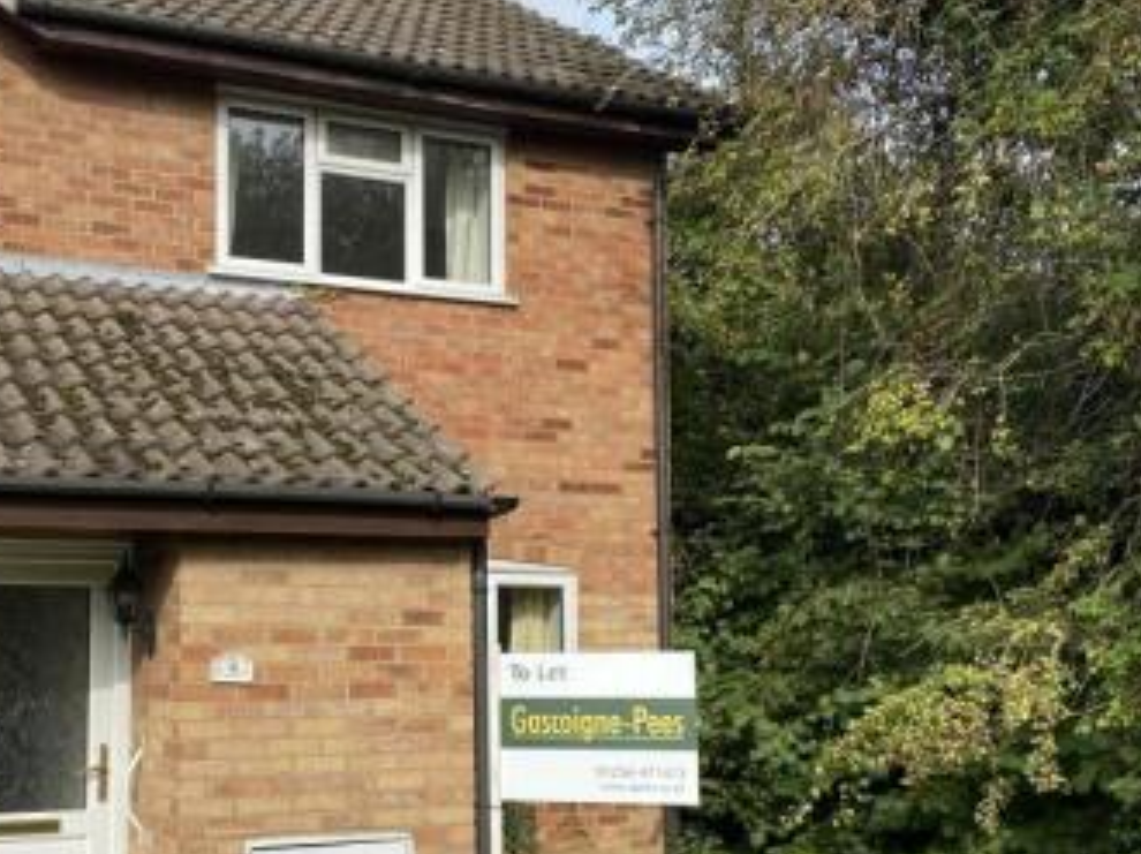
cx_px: 403
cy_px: 531
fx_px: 1515
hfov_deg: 40.9
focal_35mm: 46
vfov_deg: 31.3
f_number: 1.8
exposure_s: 1/1274
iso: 32
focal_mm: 4.25
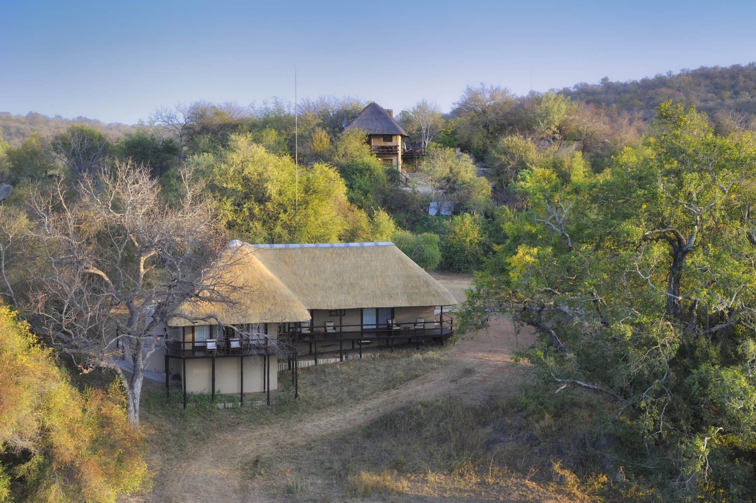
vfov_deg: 24.6
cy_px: 252
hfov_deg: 36.3
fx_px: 1154
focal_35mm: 55
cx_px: 378
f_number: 3.5
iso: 1000
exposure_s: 1/800
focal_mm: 55
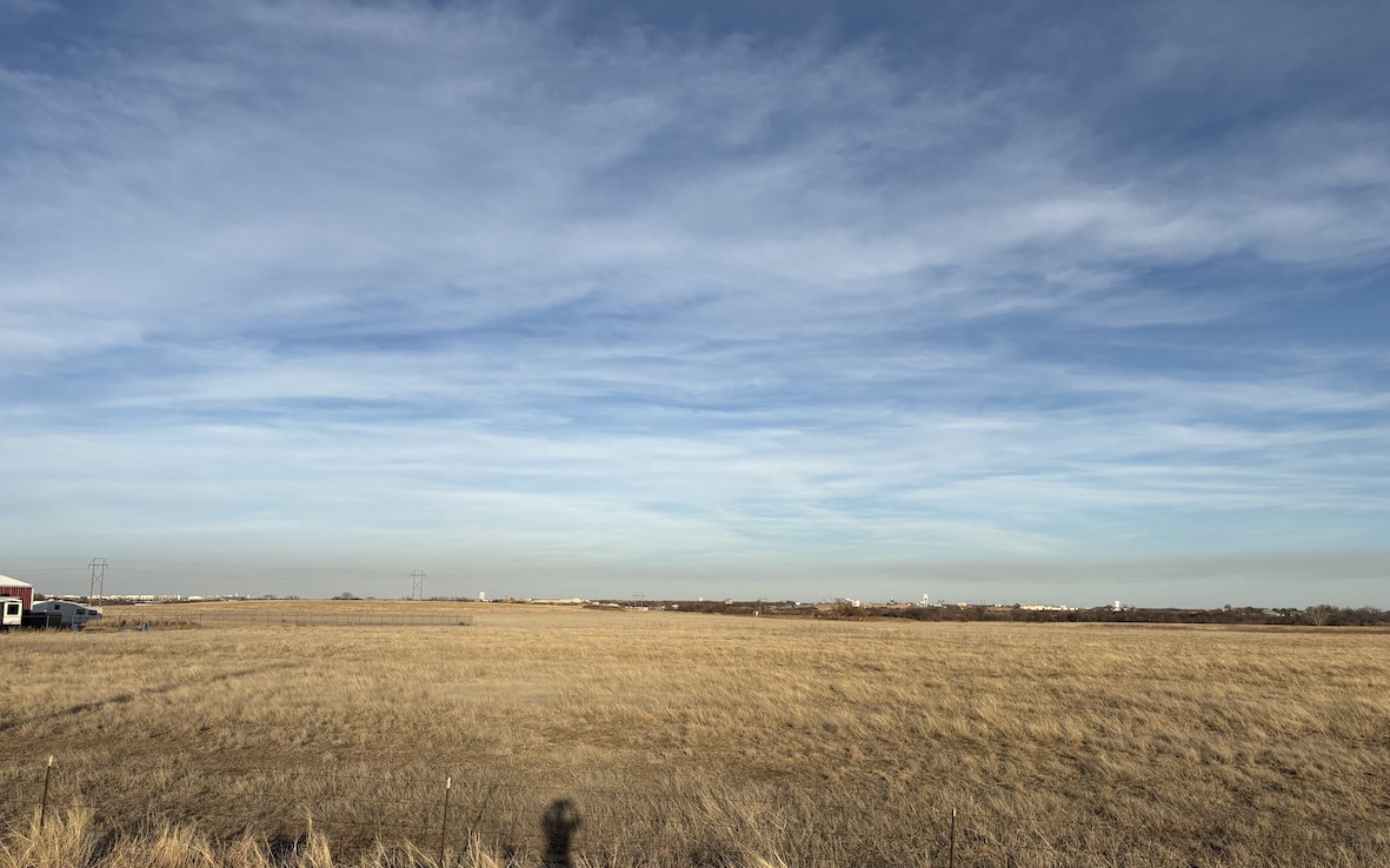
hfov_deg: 66.5
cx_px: 685
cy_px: 494
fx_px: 1061
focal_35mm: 28
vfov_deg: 44.4
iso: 50
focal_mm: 5.96
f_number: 1.6
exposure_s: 1/4950
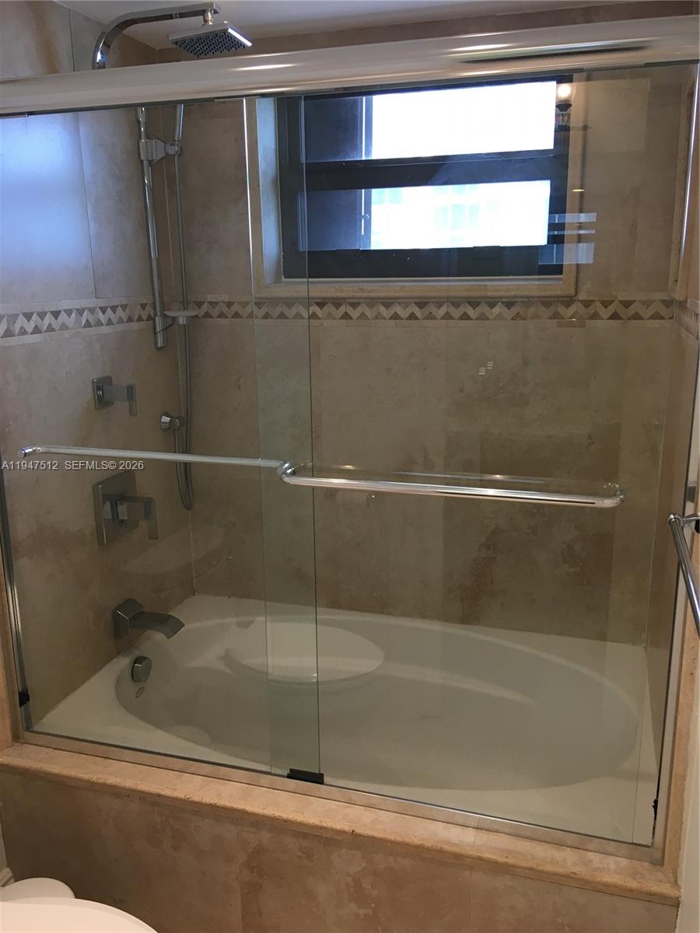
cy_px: 466
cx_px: 350
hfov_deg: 48.2
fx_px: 782
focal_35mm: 29
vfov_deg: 61.7
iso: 32
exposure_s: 1/30
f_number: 2.2
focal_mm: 4.15
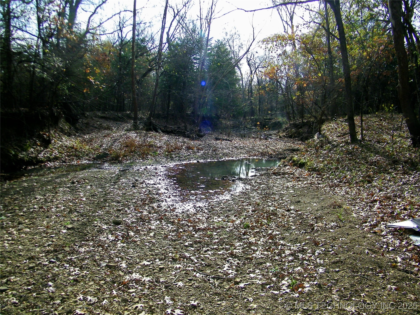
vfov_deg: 49.7
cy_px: 158
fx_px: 340
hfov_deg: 63.4
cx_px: 210
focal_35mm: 28
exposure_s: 1/160
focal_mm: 5
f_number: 7
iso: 80
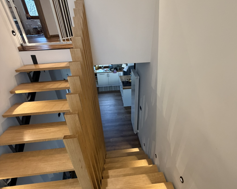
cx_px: 123
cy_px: 109
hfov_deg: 83.2
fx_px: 133
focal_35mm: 19
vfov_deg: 70.4
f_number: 2.2
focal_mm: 2.22
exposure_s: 1/50
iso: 400
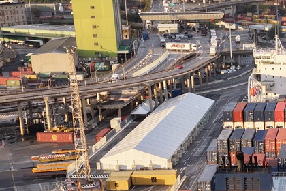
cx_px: 336
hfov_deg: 19.3
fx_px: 794
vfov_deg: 13.0
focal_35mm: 100
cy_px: 279
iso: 320
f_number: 2
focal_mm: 14.45
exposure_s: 1/50
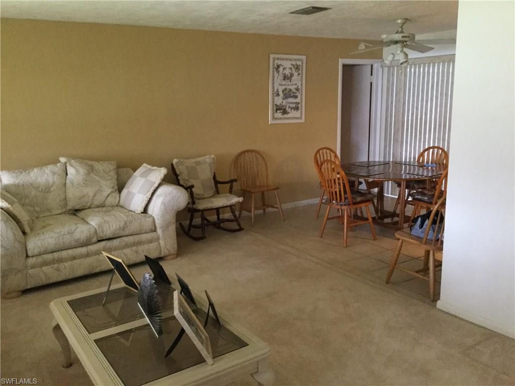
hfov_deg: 58.4
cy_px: 193
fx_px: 461
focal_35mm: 31
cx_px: 258
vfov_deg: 45.4
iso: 200
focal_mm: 3.3
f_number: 2.4
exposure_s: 1/20
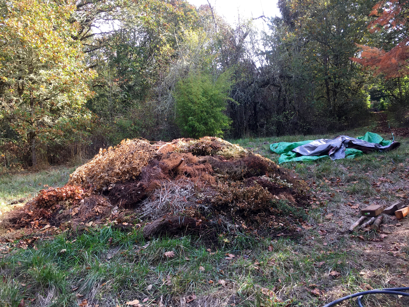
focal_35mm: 29
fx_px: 343
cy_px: 154
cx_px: 204
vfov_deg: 48.2
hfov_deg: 61.7
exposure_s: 1/120
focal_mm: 4.15
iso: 25
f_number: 2.2
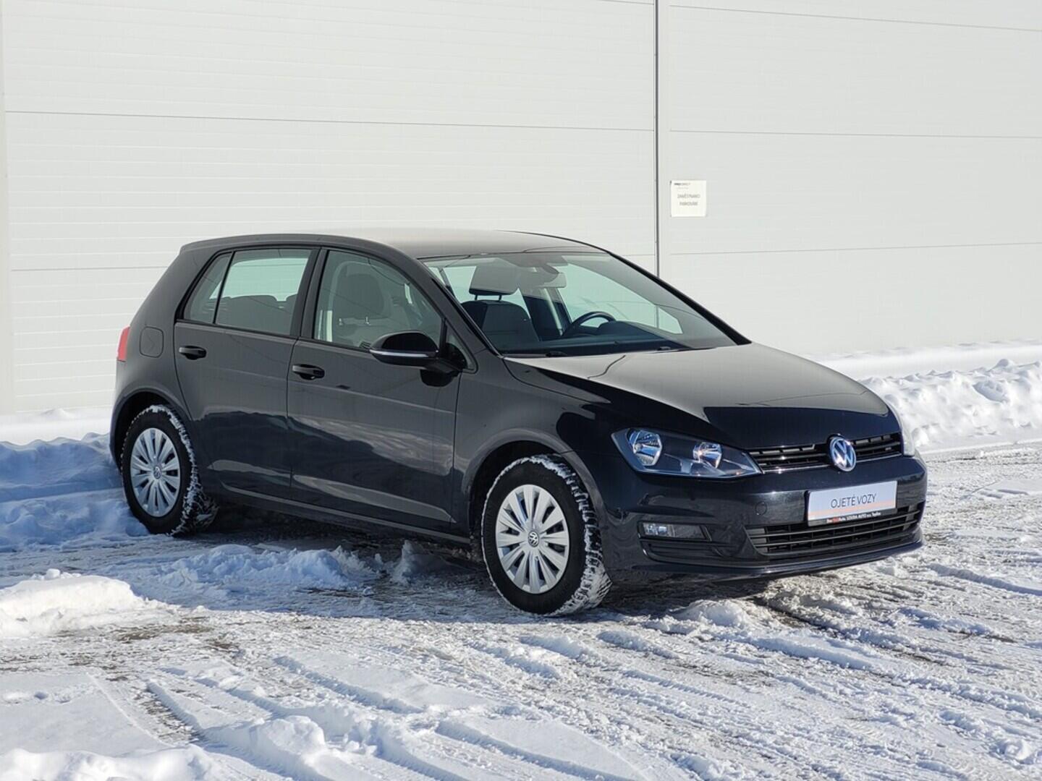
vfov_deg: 19.4
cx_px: 521
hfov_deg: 25.7
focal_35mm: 76
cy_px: 390
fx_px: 2288
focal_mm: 7.12
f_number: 2.4
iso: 25
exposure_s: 1/1614
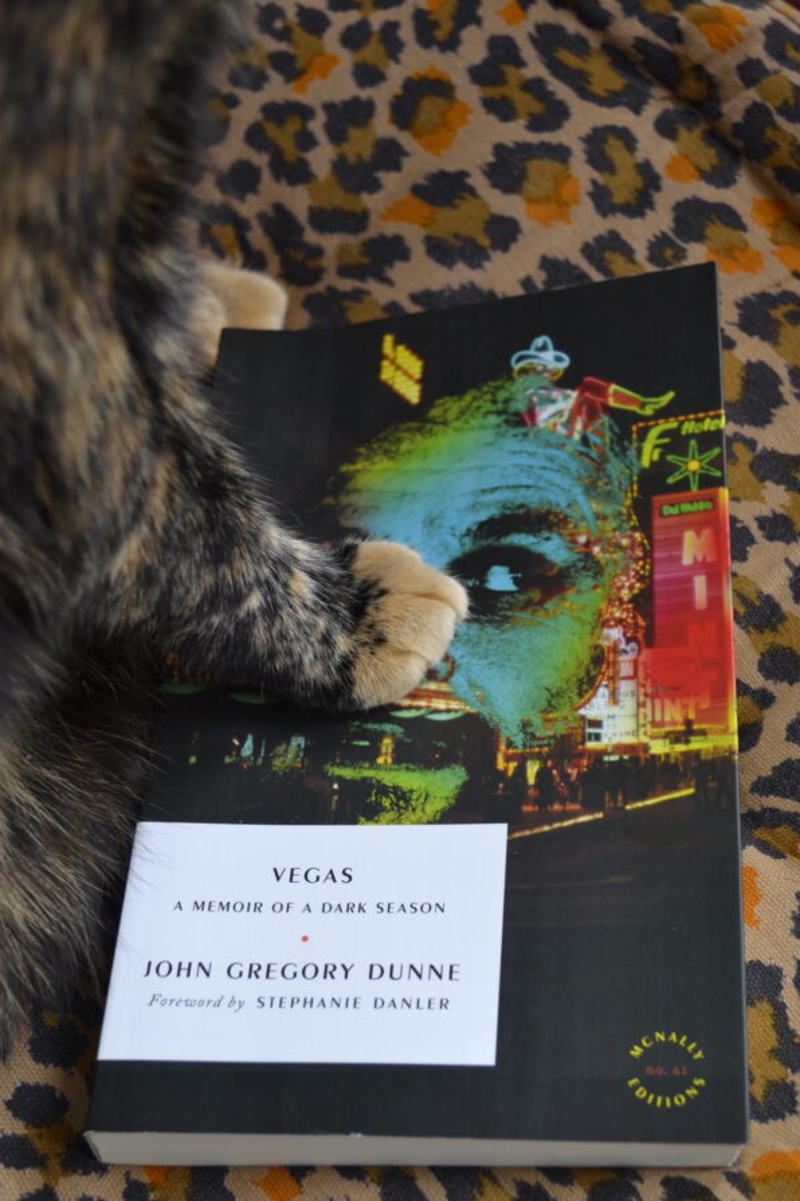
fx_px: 1833
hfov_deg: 24.6
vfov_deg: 36.2
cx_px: 425
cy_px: 685
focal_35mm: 55
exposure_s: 1/20
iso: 400
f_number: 4.8
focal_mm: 32
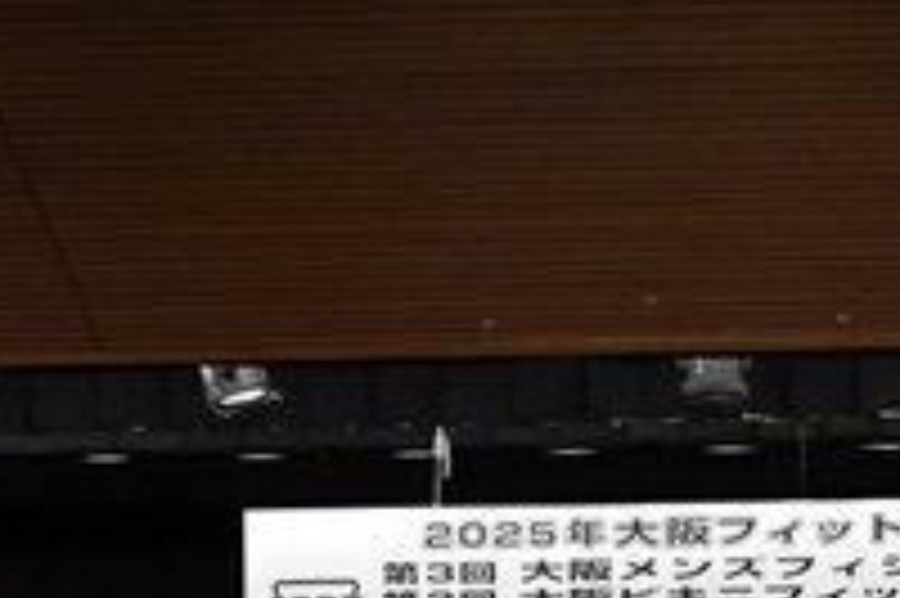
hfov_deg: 10.1
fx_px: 5046
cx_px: 889
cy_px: 1120
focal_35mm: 202
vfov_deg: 6.6
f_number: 5.6
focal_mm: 35
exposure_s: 1/400
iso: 4000
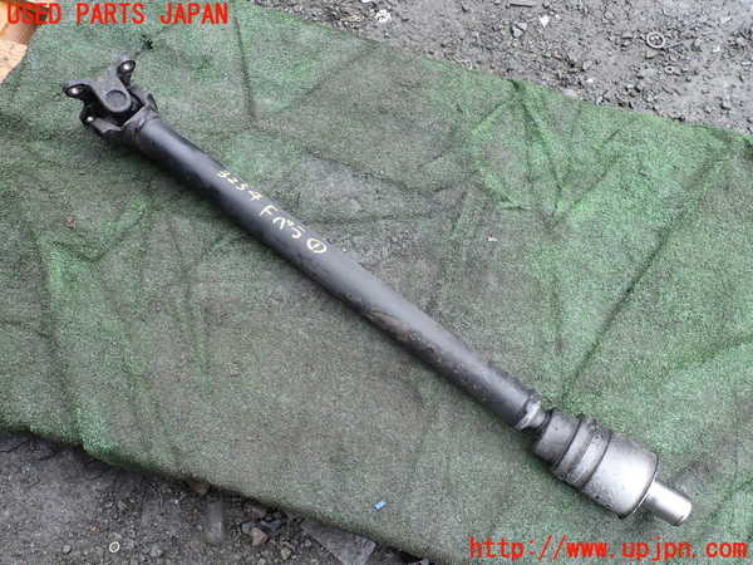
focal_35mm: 25
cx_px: 376
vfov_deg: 54.9
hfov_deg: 69.4
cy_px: 282
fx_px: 544
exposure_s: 1/125
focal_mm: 4.5
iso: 100
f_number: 2.8
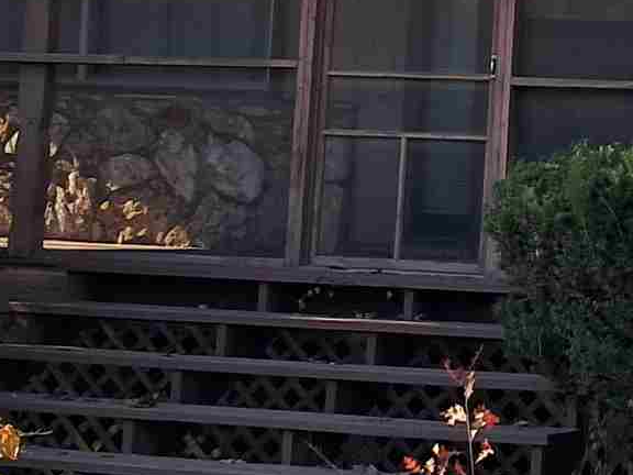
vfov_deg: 10.2
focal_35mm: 144
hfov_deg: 13.4
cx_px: 695
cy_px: -32
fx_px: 2633
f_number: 1.8
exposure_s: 1/253
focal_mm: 4
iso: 50
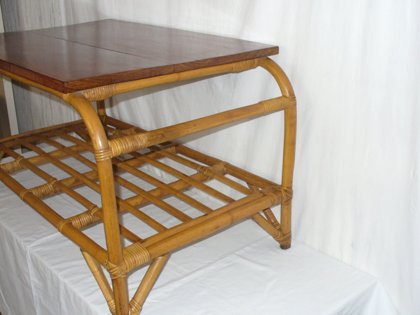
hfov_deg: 43.8
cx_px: 233
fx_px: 522
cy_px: 162
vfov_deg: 33.6
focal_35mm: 43
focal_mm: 6.1
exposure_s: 1/30
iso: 200
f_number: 2.8
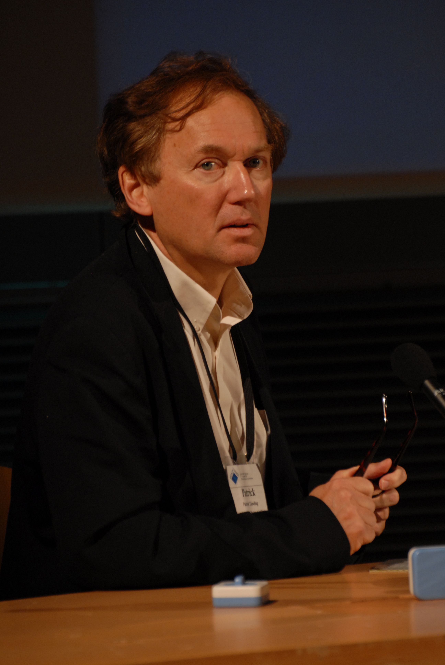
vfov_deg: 7.6
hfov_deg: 5.1
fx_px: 4992
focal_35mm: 270
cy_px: 332
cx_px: 222
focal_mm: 180
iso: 400
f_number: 5
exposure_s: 1/15
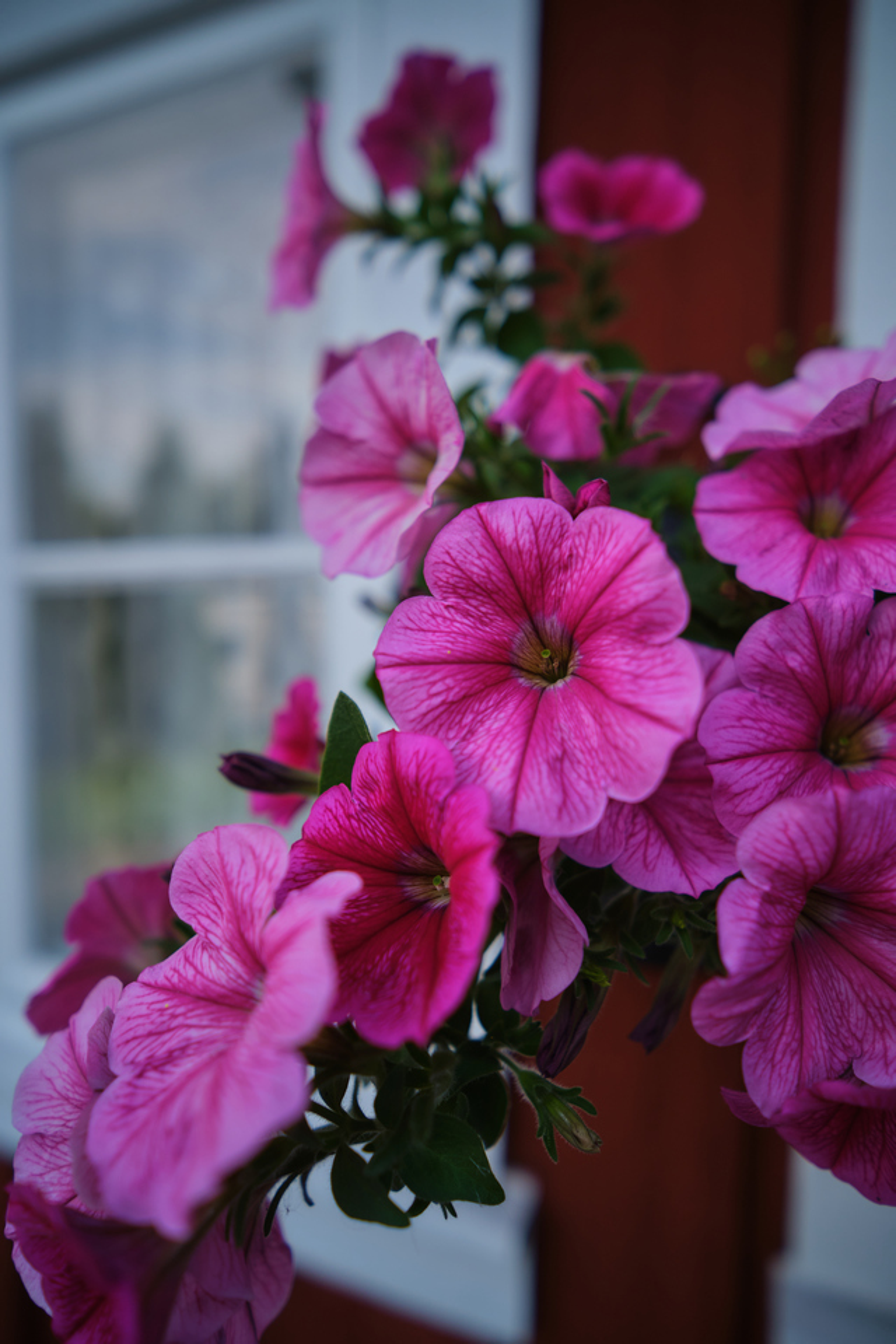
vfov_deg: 84.0
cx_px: 448
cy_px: 672
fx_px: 747
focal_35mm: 20
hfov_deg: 61.9
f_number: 1.4
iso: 160
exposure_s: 1/2900
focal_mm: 13
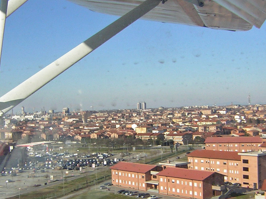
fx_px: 453
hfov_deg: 32.7
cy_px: 135
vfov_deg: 24.7
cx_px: 145
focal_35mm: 59
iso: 50
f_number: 5.2
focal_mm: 4.7
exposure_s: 1/374
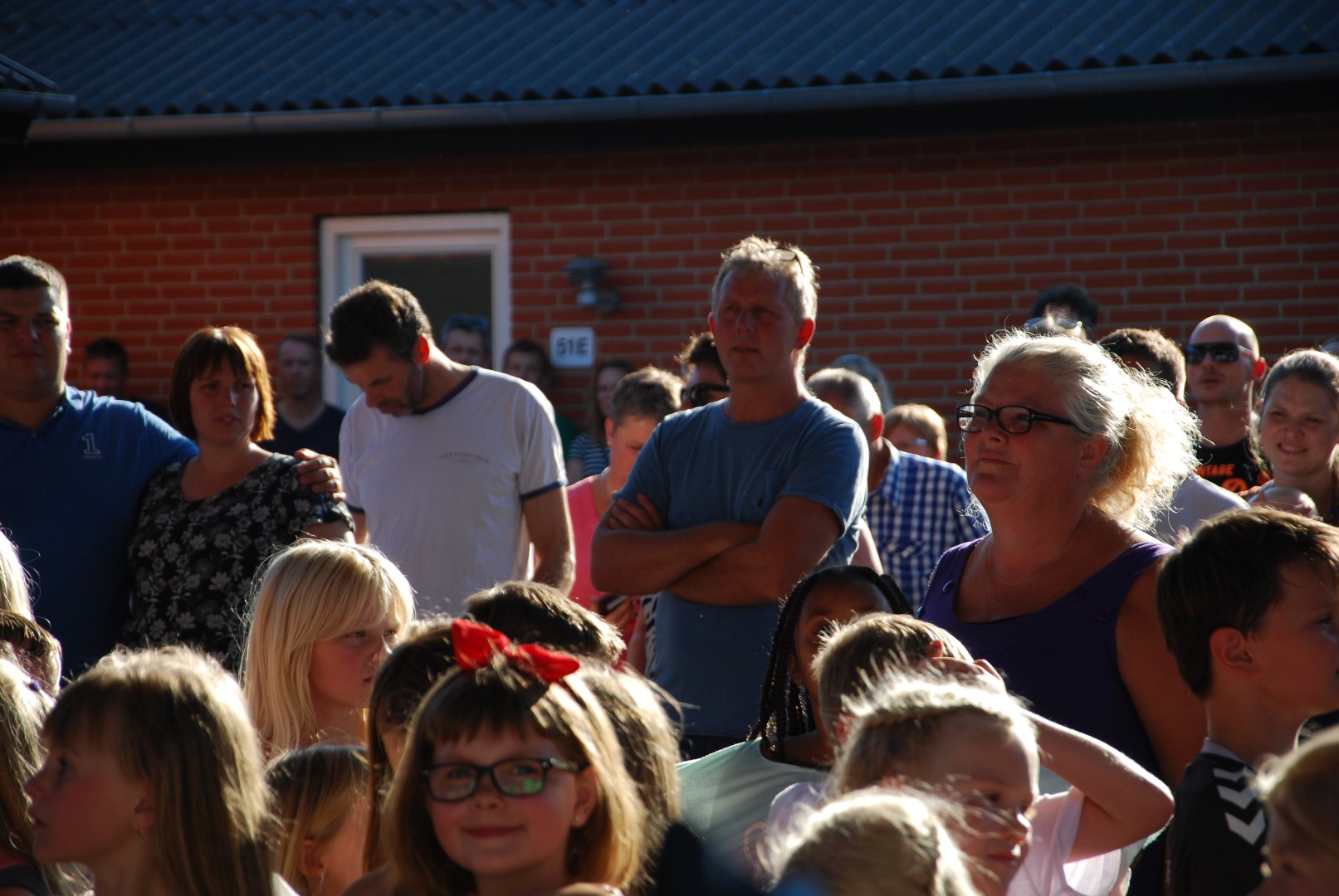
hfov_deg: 13.0
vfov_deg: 8.7
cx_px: 670
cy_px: 448
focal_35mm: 158
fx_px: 5866
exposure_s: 1/250
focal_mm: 105
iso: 200
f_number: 5.6
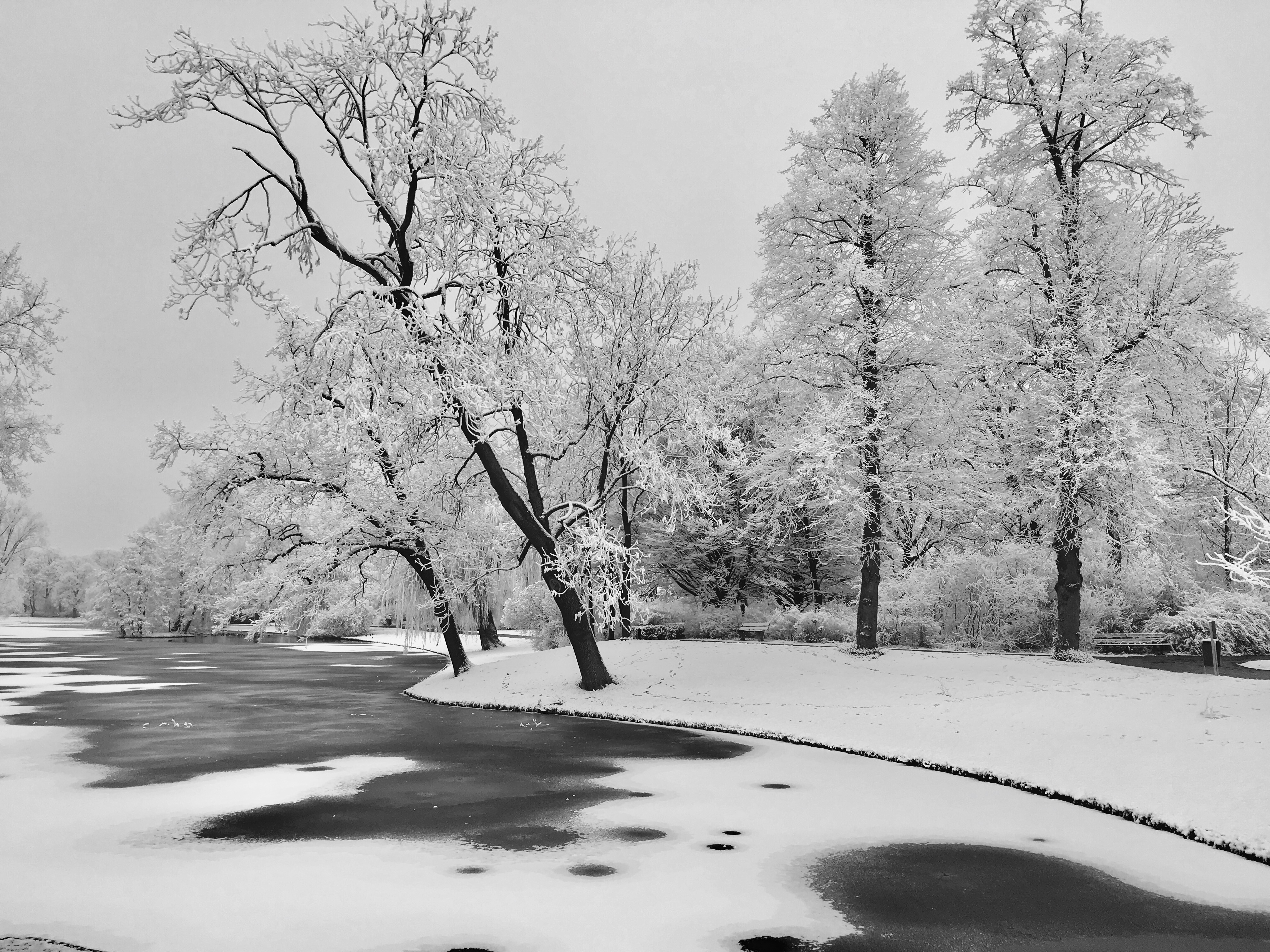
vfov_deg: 48.2
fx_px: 1064
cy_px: 476
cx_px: 635
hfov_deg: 61.7
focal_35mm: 29
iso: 25
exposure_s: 1/962
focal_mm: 4.15
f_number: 2.2
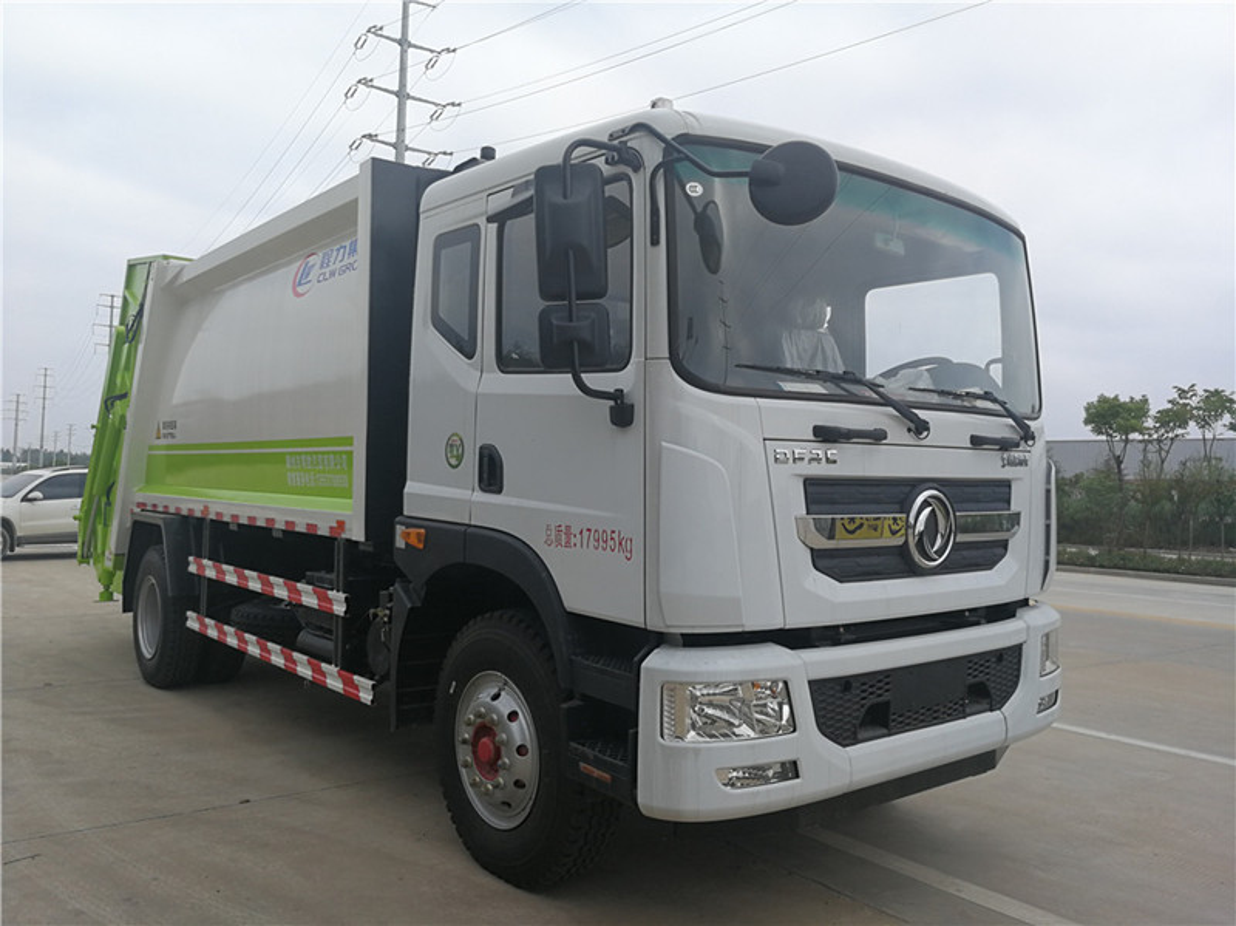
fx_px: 963
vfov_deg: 51.3
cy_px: 463
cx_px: 618
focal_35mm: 27
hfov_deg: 65.4
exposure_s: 1/818
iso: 50
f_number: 2.2
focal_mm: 3.95
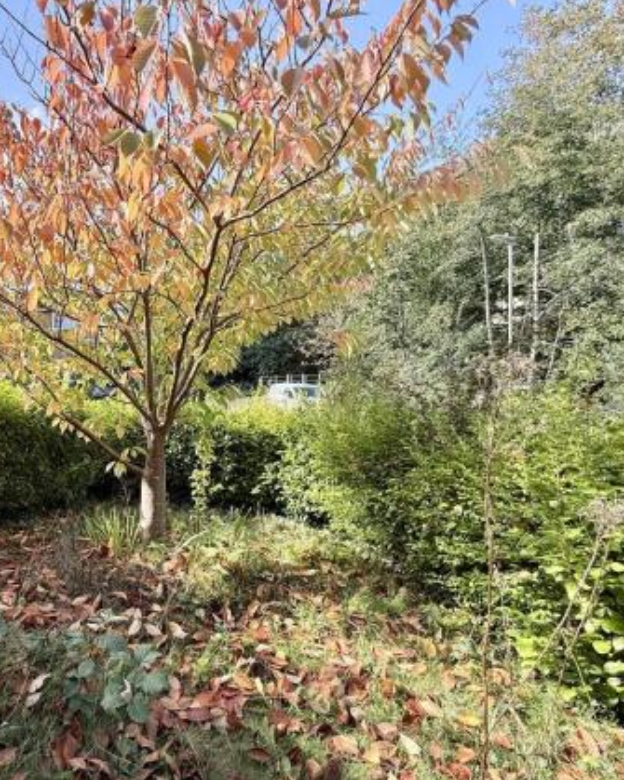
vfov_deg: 83.3
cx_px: 135
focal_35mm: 19
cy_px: 401
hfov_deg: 65.2
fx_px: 439
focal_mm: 2.22
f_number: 2.2
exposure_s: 1/238
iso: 50
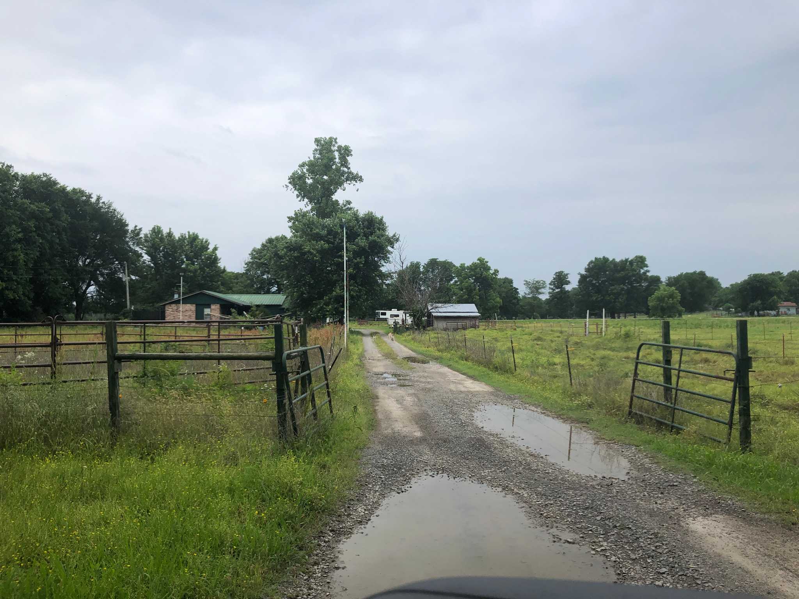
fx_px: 646
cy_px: 300
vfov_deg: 49.7
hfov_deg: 63.4
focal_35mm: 28
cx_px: 400
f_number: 1.8
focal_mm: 3.99
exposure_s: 1/1263
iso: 20
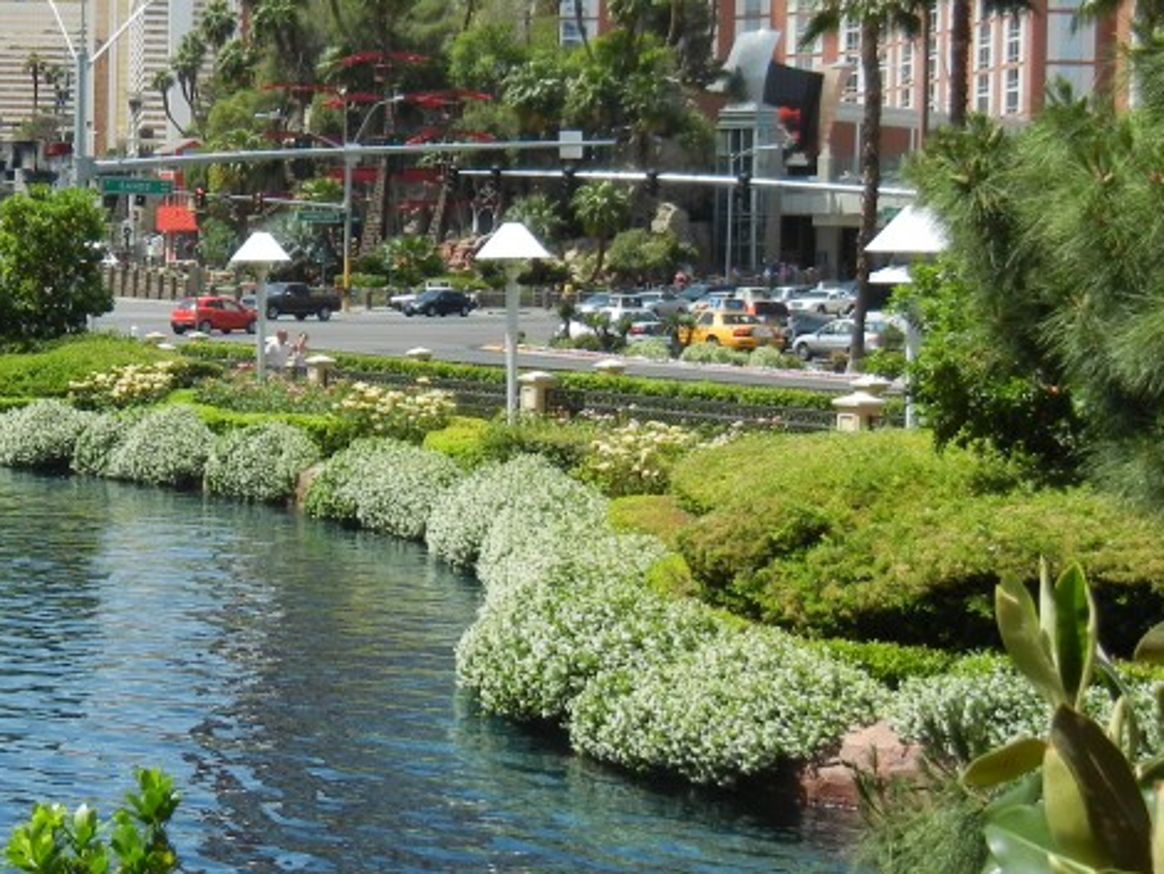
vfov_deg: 19.9
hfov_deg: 25.3
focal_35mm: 74
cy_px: 347
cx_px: 67
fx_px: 2490
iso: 160
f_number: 7.2
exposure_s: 1/252
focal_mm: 6.2
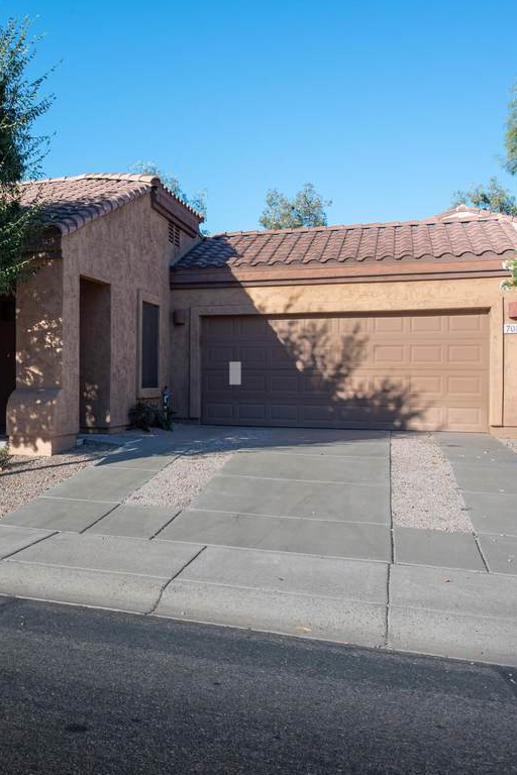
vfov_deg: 48.5
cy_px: 385
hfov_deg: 30.9
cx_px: -3
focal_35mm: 40
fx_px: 862
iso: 80
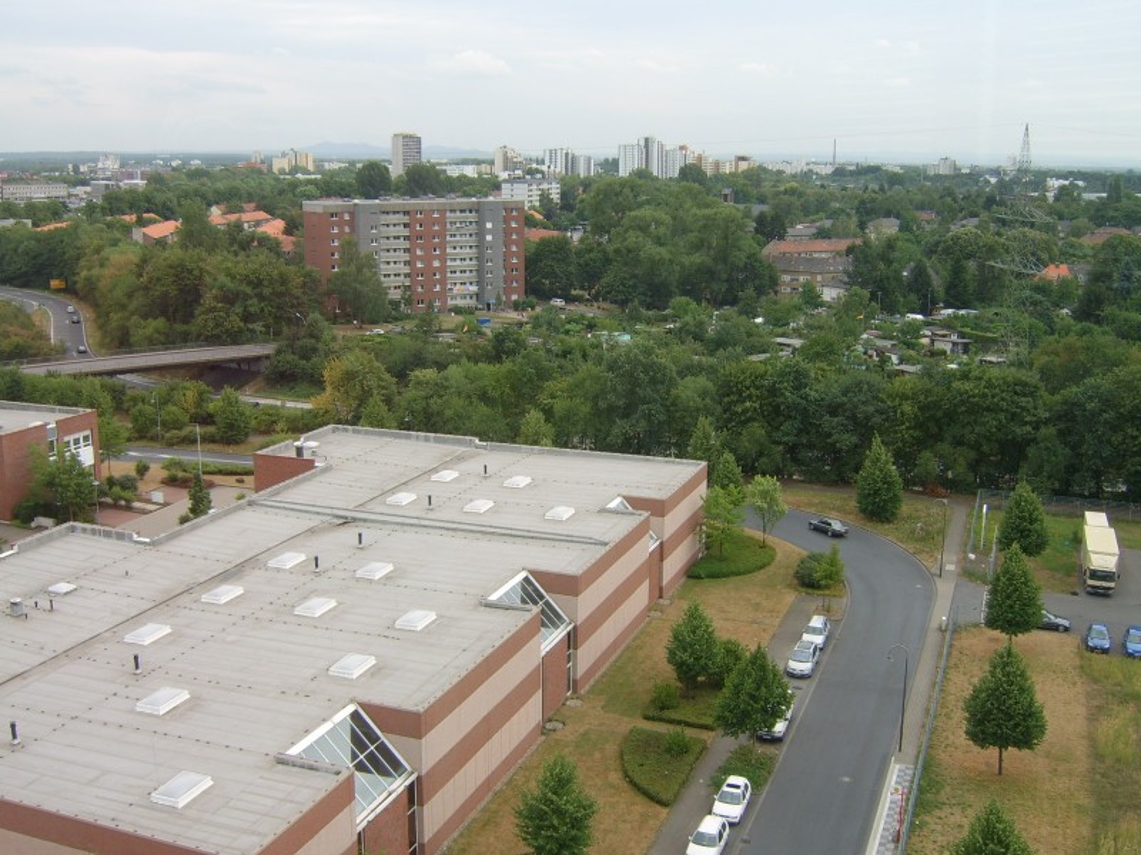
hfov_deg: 58.4
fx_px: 1022
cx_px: 570
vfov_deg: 45.4
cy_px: 428
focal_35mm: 31
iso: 50
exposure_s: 1/84
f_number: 5.6
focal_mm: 8.13
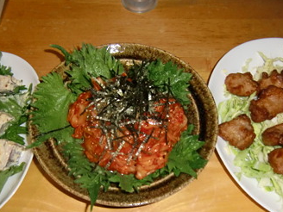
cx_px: 128
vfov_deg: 42.4
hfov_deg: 55.3
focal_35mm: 33
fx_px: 270
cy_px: 140
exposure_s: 1/20
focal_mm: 4.3
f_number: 3.2
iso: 400
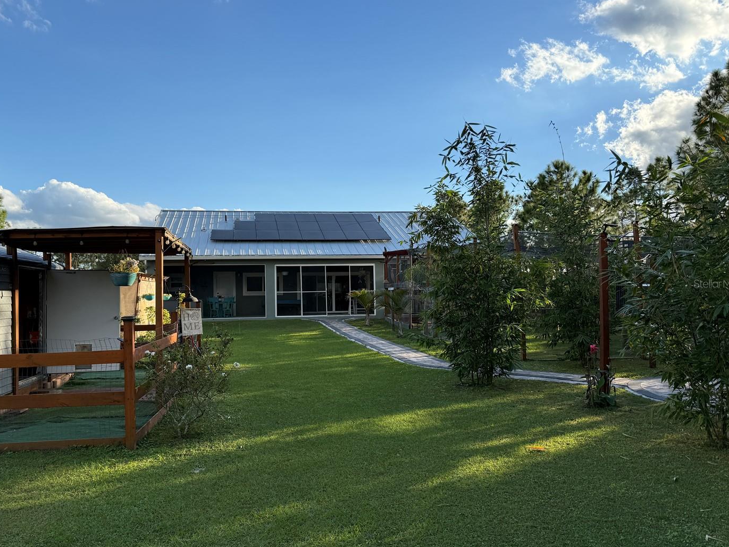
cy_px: 283
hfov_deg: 63.2
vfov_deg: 49.8
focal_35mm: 28
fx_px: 590
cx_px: 319
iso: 80
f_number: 1.78
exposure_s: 1/2703
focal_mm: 6.76
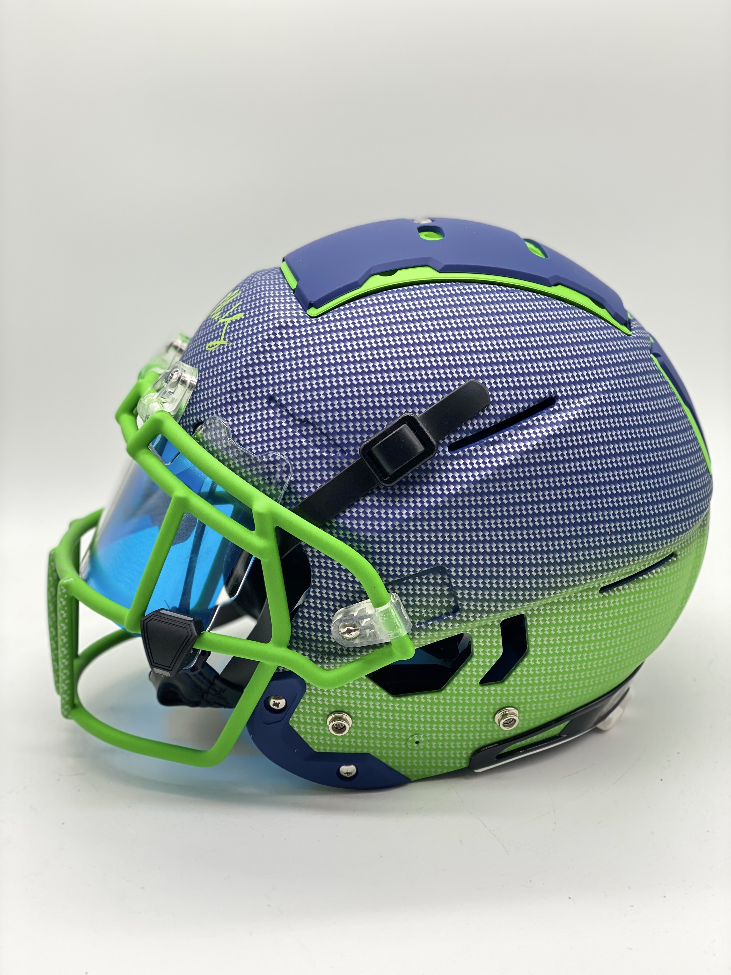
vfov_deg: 36.8
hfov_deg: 28.0
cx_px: 366
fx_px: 1464
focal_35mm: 52
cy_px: 488
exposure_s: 1/130
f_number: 2
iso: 20
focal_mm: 6
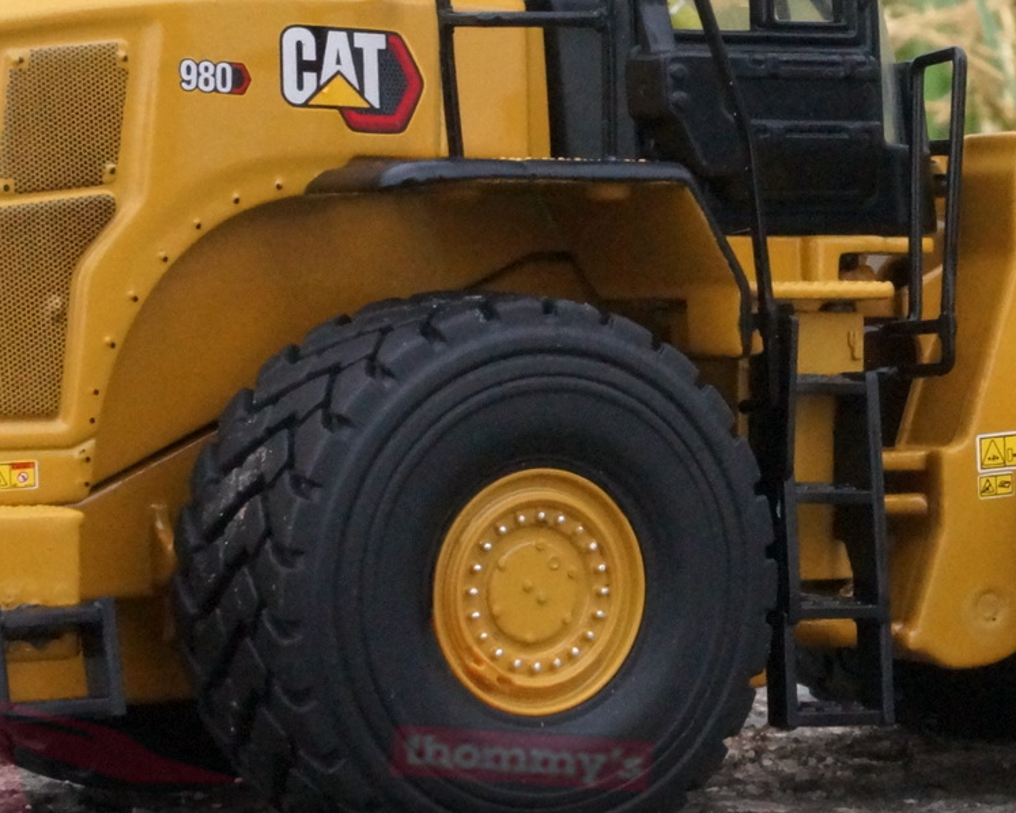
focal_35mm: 113
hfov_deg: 16.9
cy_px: 263
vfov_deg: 13.6
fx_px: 3399
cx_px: 753
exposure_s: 1/60
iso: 2500
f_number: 25
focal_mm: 30
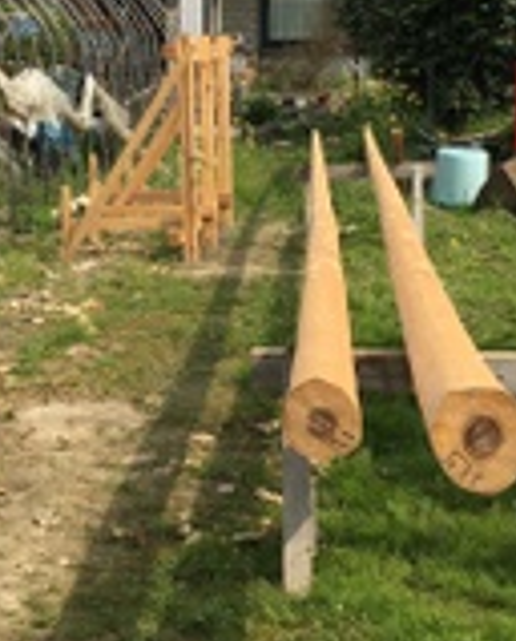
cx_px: 161
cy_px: 230
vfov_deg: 26.6
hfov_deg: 21.5
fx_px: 1350
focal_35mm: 71
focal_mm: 4.15
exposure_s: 1/1538
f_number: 2.2
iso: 25
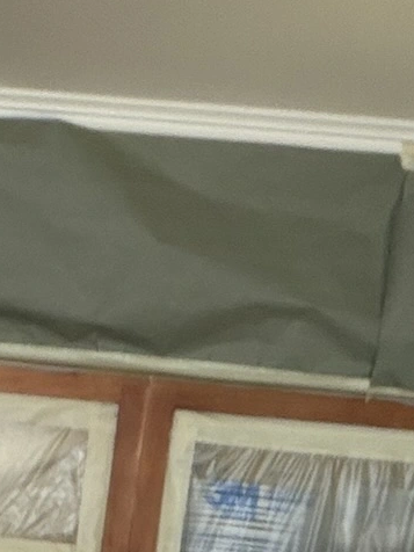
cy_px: 1072
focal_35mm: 129
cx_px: -191
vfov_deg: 13.3
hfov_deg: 11.1
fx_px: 2057
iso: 100
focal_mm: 2.71
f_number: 1.9
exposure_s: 1/60
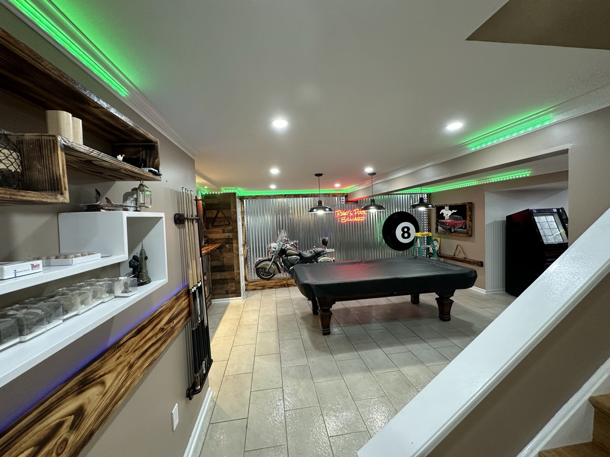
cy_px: 228
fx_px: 247
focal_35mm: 14
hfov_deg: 102.1
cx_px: 305
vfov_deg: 85.7
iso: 200
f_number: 2.2
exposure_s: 1/60
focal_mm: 2.22
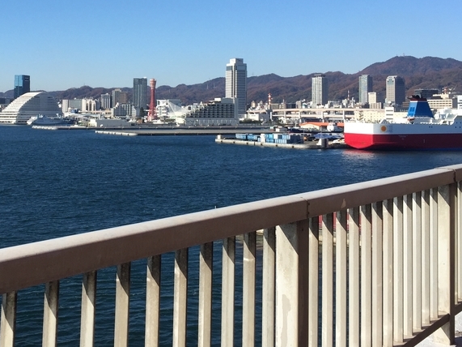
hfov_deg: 35.9
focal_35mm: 52
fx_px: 694
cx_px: 107
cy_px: 69
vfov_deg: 27.5
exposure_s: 1/2198
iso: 32
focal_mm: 4.15
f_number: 2.2
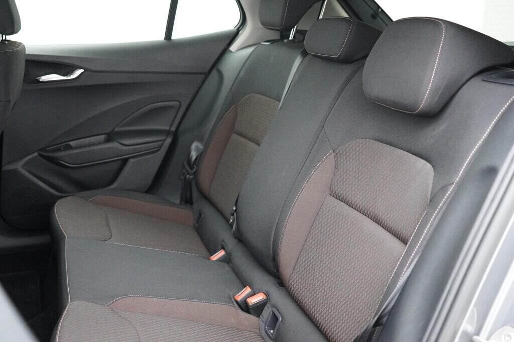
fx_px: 514
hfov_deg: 53.2
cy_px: 171
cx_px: 257
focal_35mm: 36
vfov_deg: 36.8
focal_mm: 24
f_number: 2.8
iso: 6400
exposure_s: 1/320
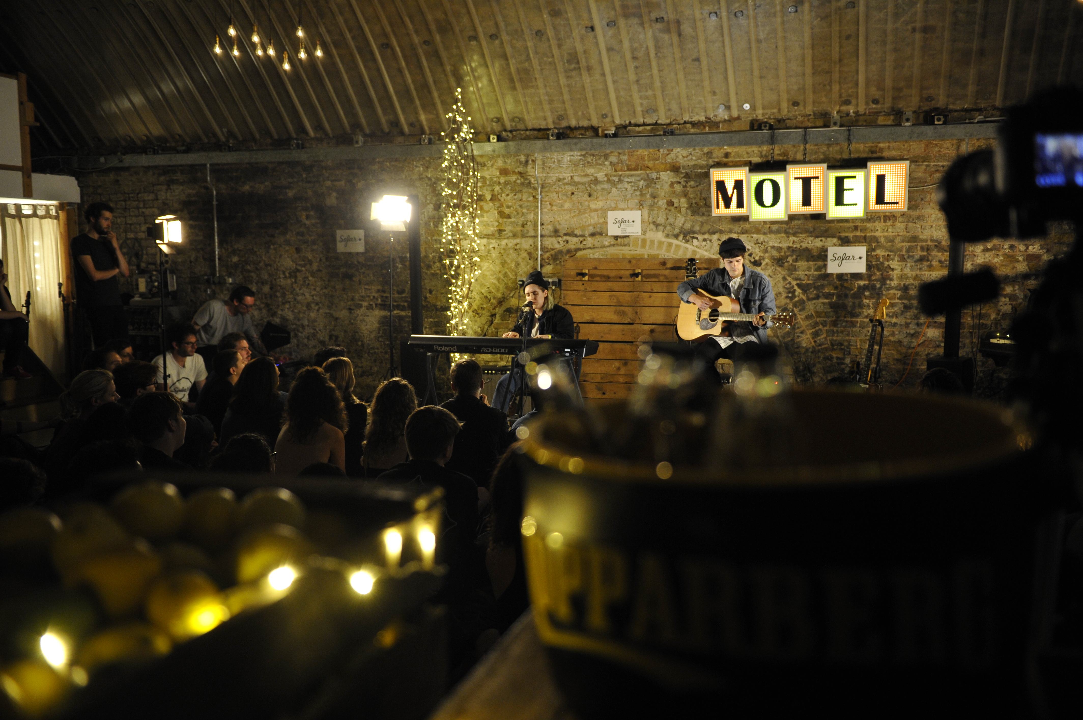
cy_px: 360
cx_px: 542
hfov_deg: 58.7
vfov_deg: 41.1
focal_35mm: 32
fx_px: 962
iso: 2500
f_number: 2.8
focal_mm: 32
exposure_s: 1/100
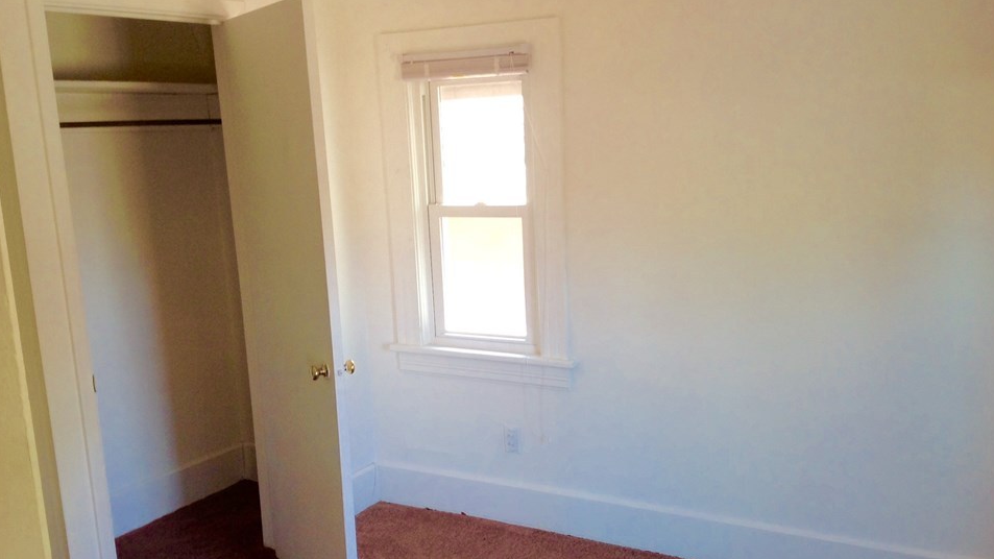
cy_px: 343
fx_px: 1081
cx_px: 491
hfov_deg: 49.4
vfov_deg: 28.9
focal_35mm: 41
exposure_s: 1/15
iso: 64
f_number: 2.4
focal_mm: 4.28
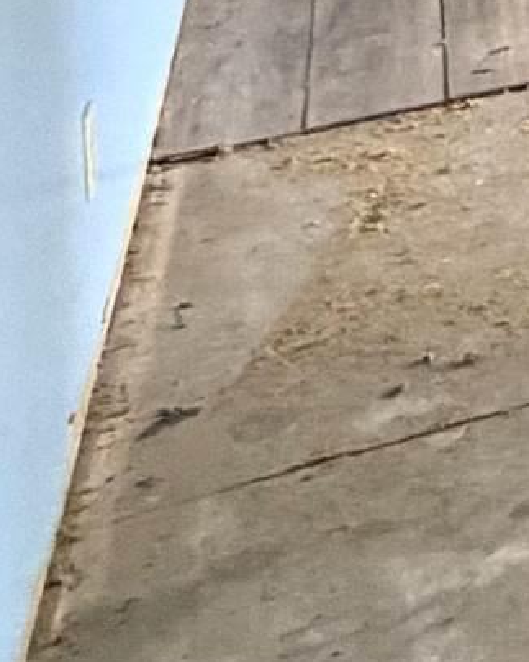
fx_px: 2036
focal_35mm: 104
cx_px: 1885
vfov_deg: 15.3
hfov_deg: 9.1
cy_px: -613
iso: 320
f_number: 2.2
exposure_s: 1/81
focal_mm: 2.22
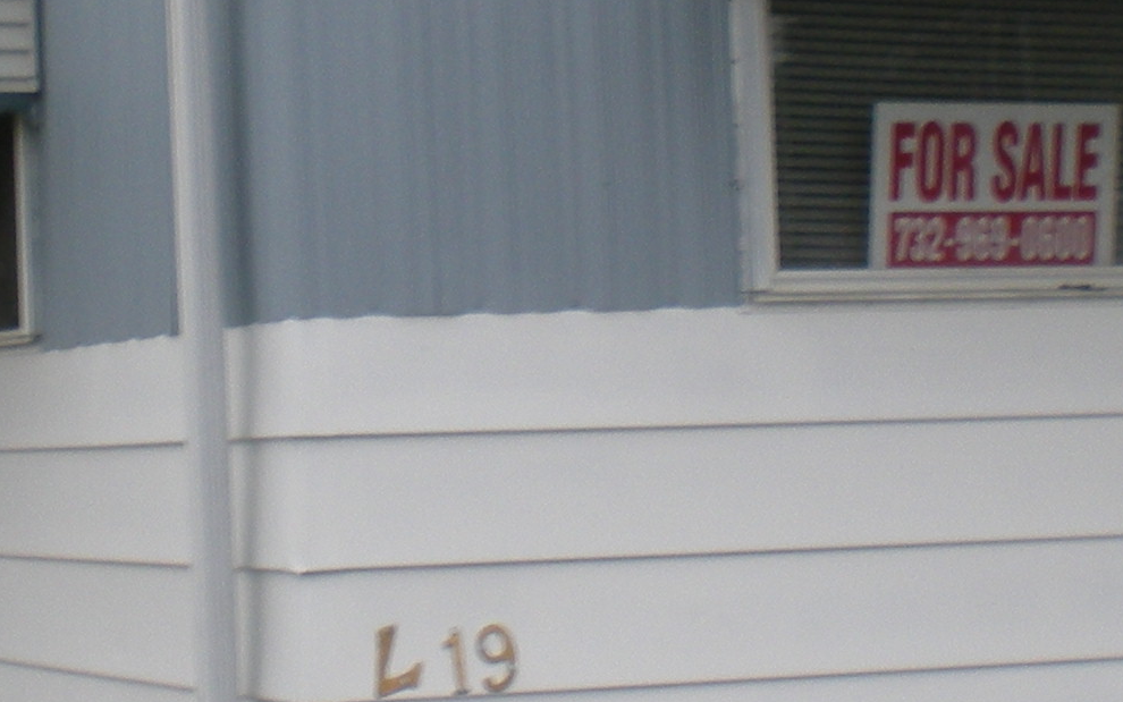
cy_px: 387
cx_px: 613
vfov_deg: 10.5
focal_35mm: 125
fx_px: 3826
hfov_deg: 16.7
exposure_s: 1/161
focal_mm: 6.3
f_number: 4.6
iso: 64
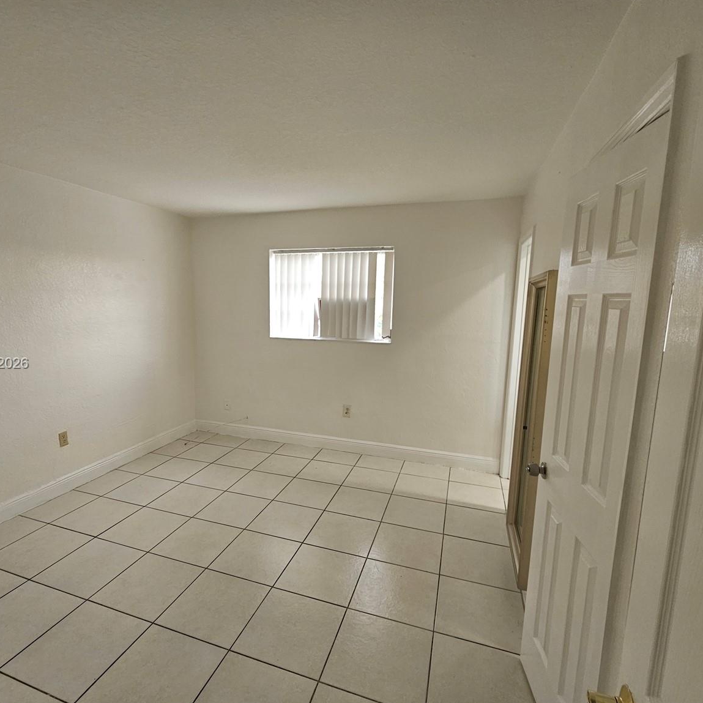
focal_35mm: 16
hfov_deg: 87.3
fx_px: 368
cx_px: 327
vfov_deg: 87.4
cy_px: 364
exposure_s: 1/60
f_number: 2.2
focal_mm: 2.2
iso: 100
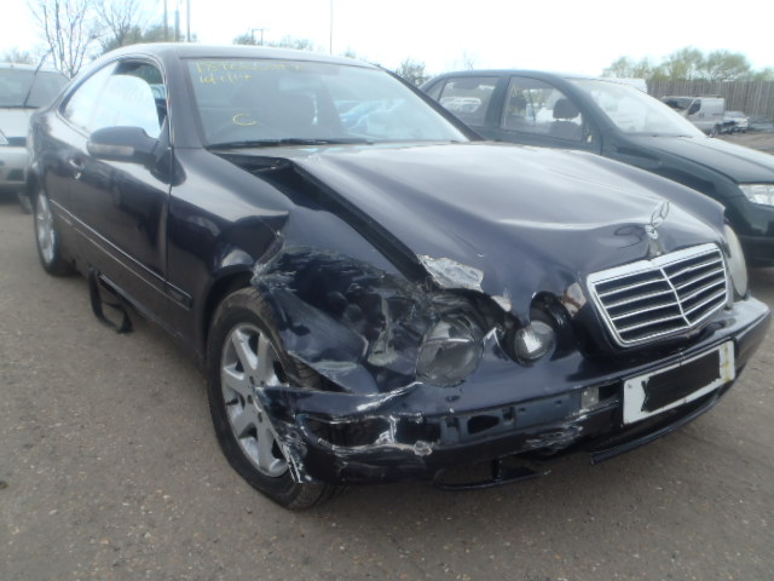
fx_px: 626
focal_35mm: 28
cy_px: 290
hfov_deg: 63.4
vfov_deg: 49.7
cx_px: 387
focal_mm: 5
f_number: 4.5
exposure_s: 1/125
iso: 80
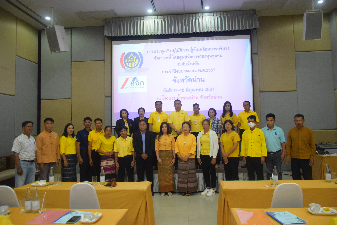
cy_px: 112
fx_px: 253
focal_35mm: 27
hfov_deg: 67.4
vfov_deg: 48.0
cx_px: 168
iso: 3200
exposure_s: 1/80
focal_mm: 18
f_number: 3.5
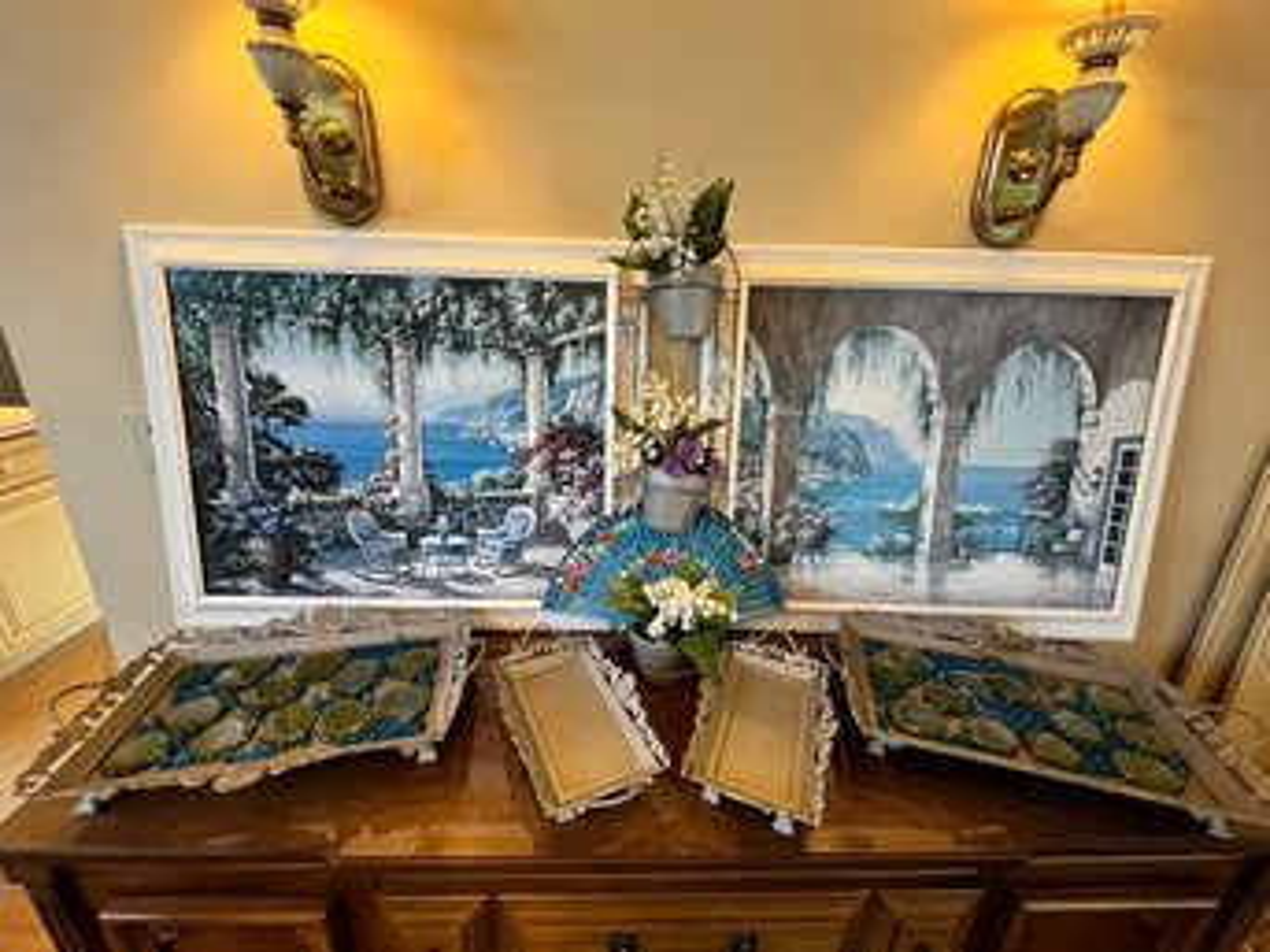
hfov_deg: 106.2
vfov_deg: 89.9
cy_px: 476
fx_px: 477
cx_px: 635
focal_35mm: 13
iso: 640
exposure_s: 1/60
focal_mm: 1.57
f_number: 1.8
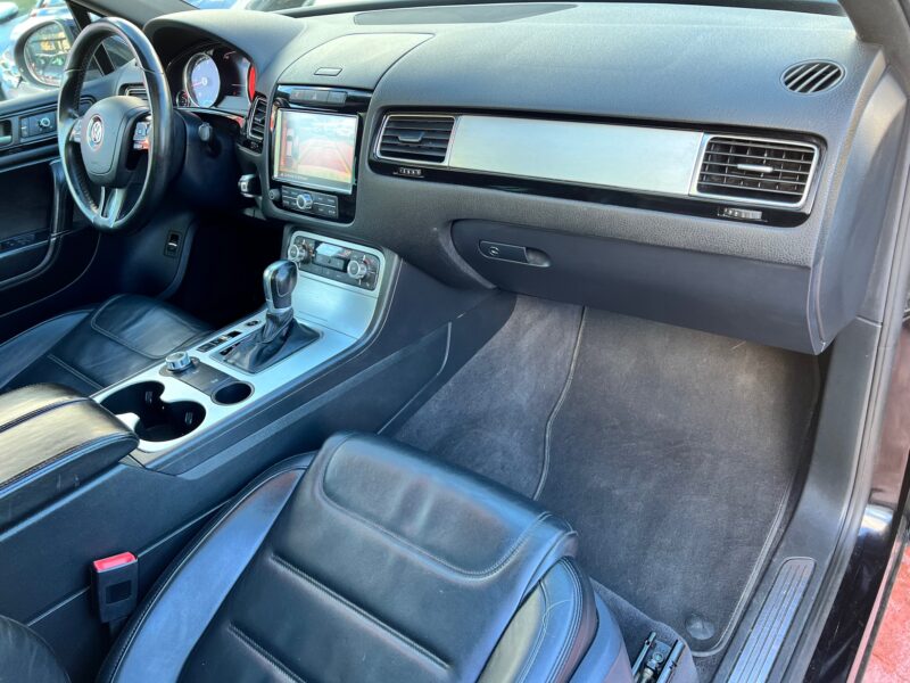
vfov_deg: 53.1
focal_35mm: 26
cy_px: 342
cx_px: 455
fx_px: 683
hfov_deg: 67.3
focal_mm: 5.7
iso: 125
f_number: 1.5
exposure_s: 1/100
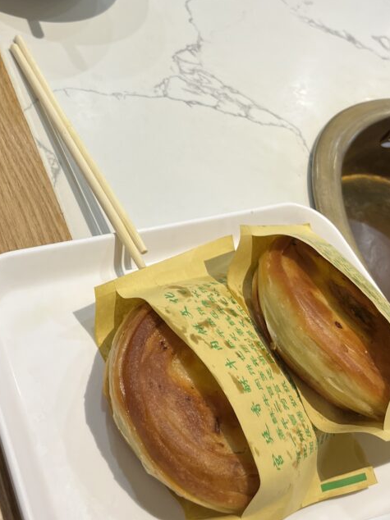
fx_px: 631
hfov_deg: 33.9
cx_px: 119
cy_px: 140
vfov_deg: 43.6
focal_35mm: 42
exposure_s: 1/100
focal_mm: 5.1
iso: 80
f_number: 1.6
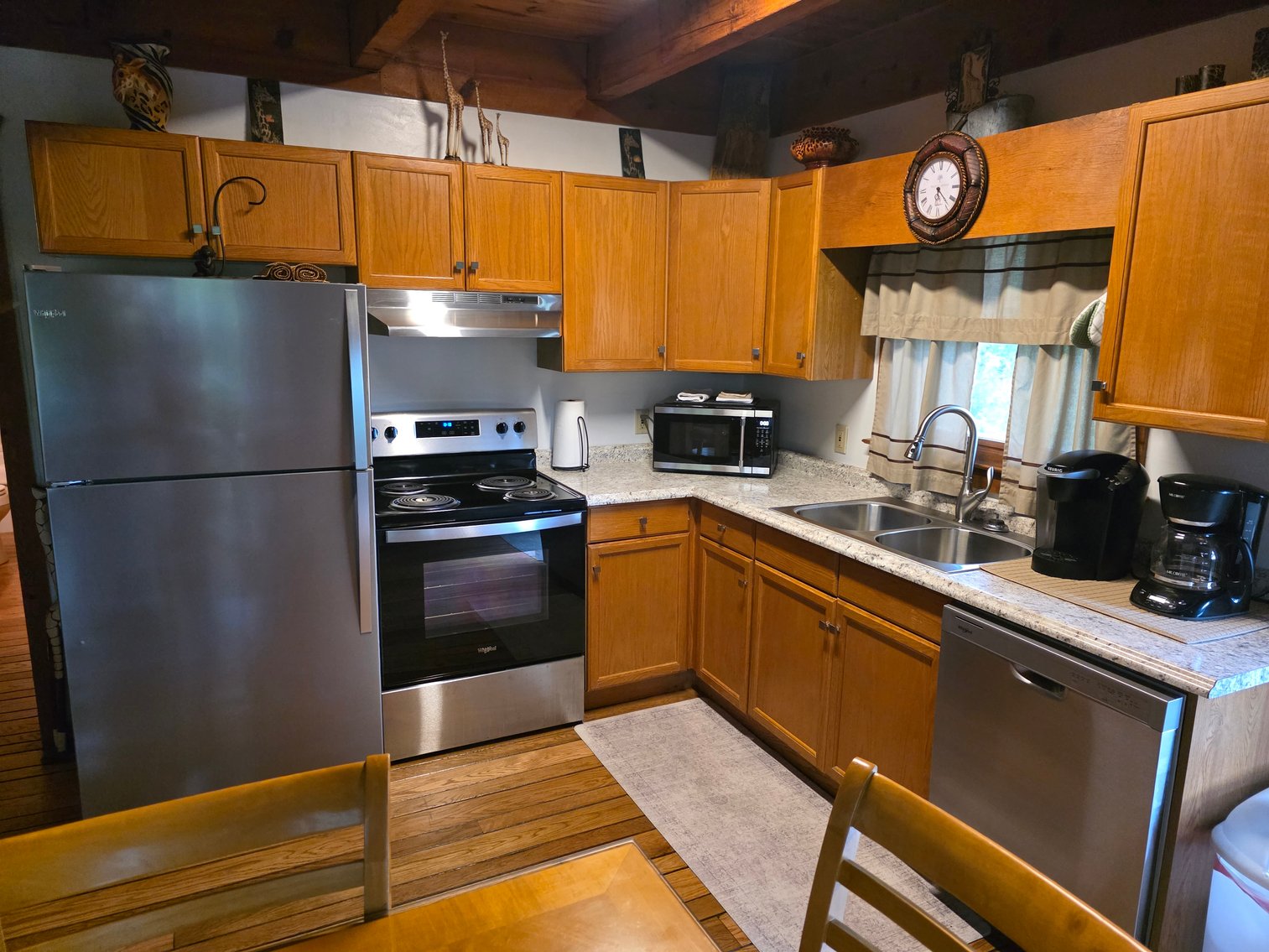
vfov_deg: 58.9
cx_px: 634
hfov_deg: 73.9
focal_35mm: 23
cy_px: 476
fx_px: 843
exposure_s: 1/120
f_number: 1.7
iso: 2000
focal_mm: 6.3
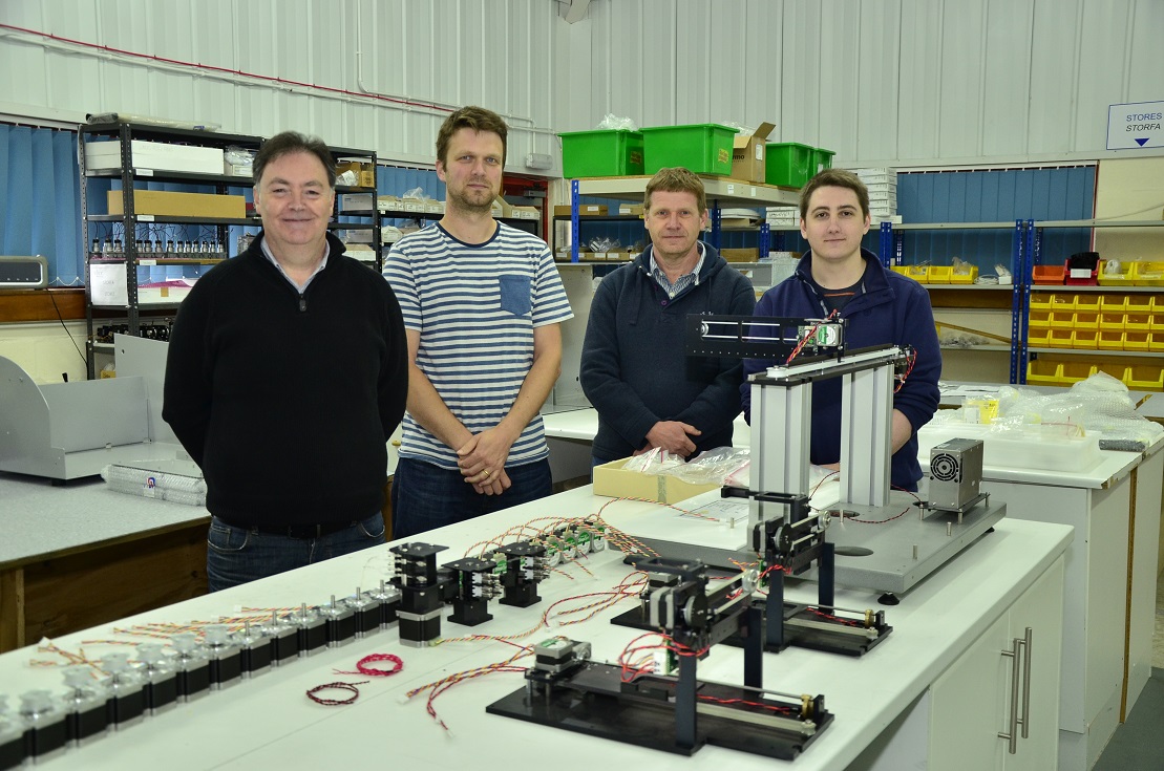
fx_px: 1210
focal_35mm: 38
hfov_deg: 51.4
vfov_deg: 35.4
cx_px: 582
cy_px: 386
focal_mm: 25
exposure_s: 1/100
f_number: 4
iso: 500
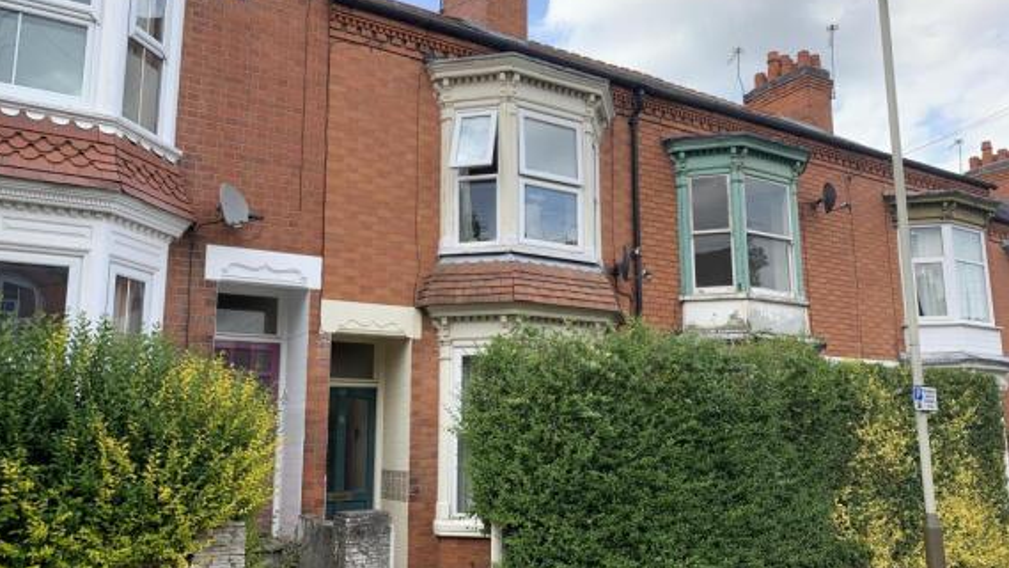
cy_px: 306
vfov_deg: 40.1
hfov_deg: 66.1
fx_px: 776
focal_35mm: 29
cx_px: 506
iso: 25
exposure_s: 1/437
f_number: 1.8
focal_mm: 4.25
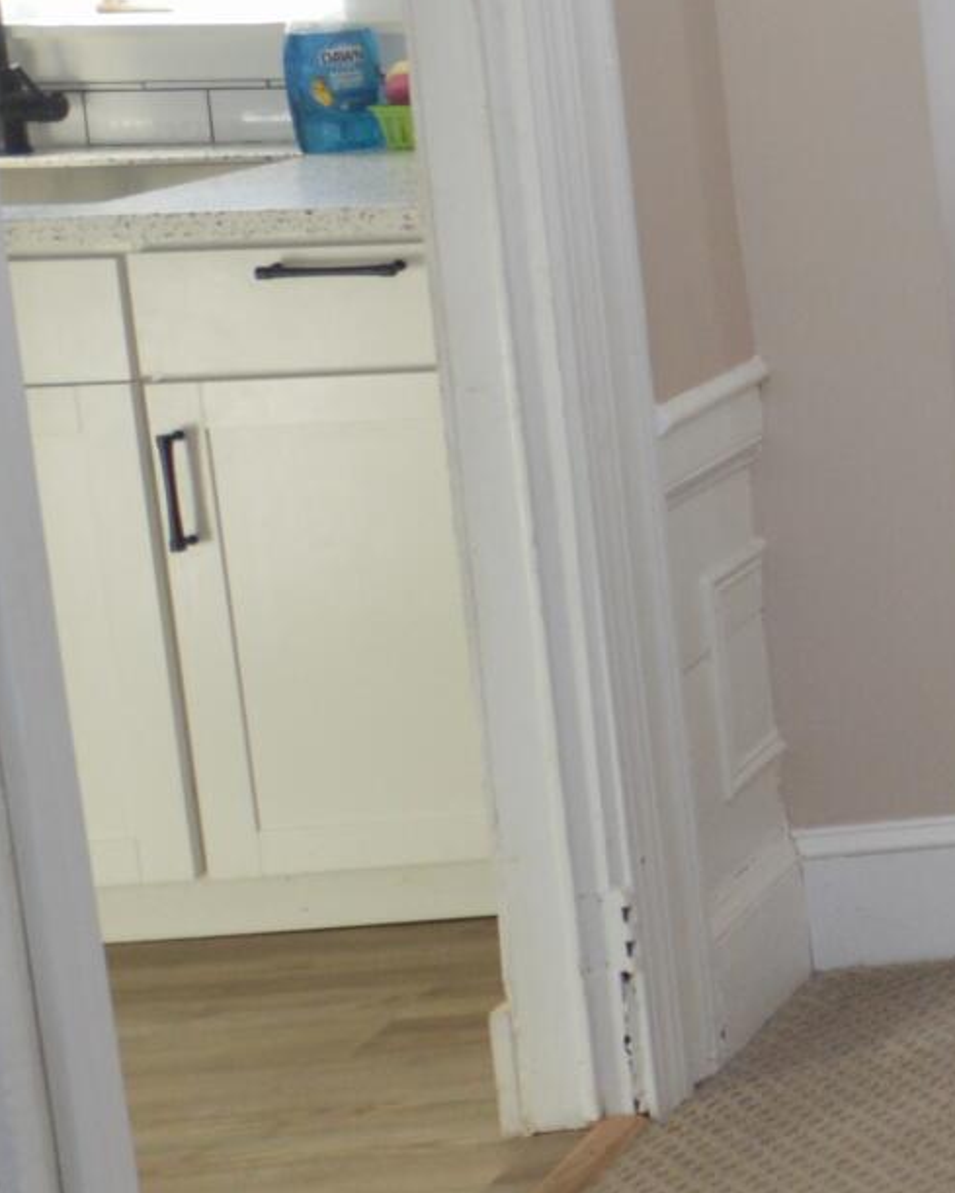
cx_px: 2504
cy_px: 115
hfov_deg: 13.3
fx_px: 2437
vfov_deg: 26.6
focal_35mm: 69
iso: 400
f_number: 4.5
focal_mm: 10
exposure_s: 1/80
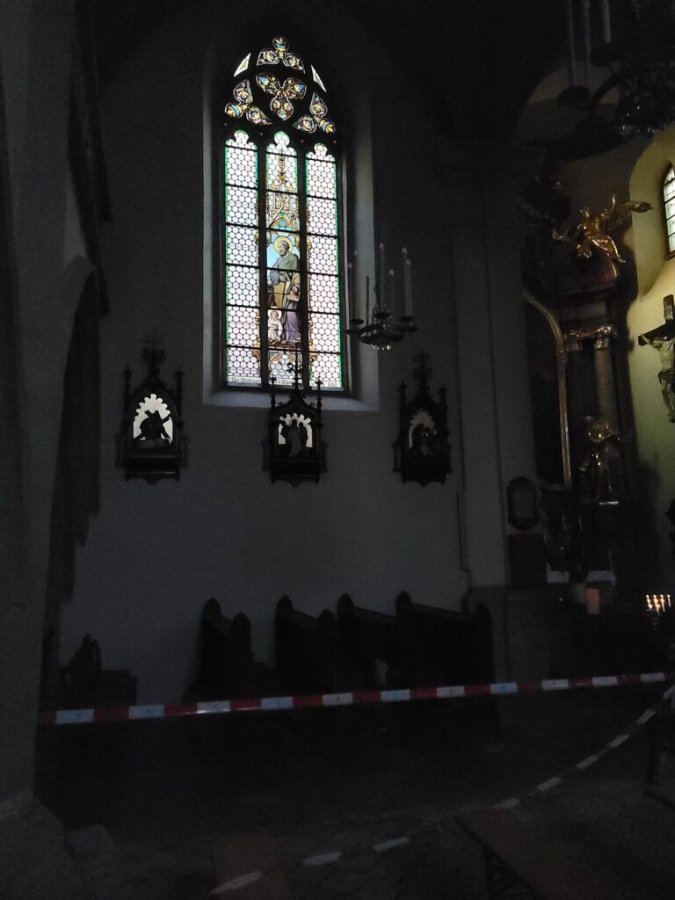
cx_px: 338
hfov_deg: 54.9
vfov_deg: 69.4
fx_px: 650
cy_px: 450
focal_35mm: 25
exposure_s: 1/60
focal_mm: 7
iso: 3200
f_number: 1.8
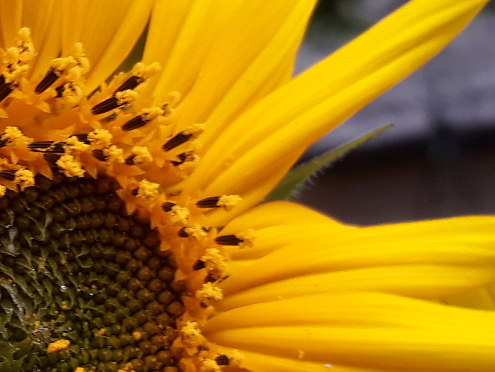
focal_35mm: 111
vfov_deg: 13.3
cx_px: 10
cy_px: 316
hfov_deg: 17.4
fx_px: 1587
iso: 50
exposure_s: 1/50
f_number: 1.7
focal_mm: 3.71
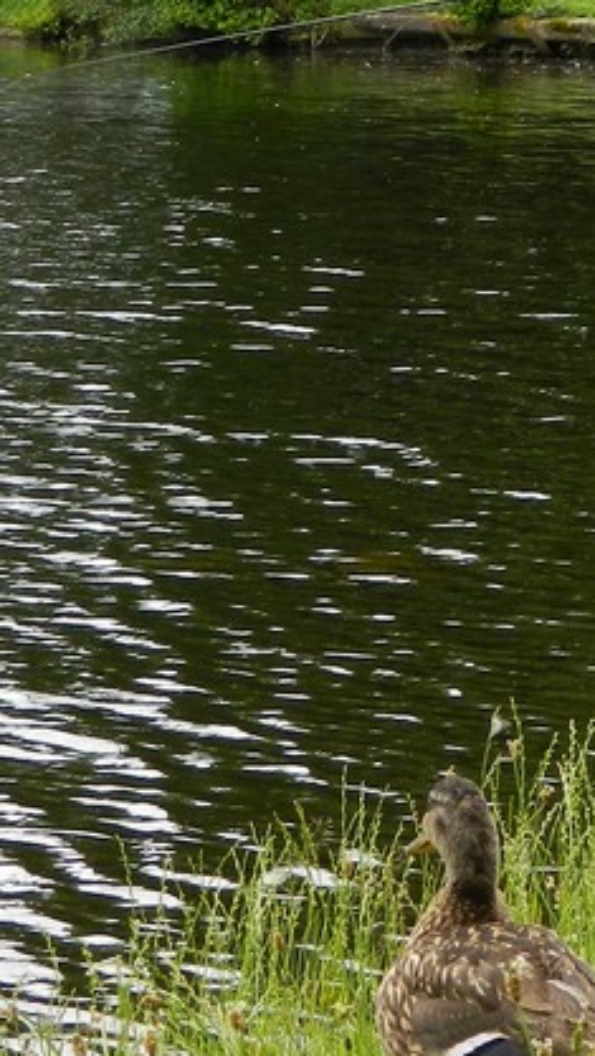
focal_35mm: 234
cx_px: 284
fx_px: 6554
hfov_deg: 5.2
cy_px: 372
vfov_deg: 9.2
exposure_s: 1/160
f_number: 4
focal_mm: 12.6
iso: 80
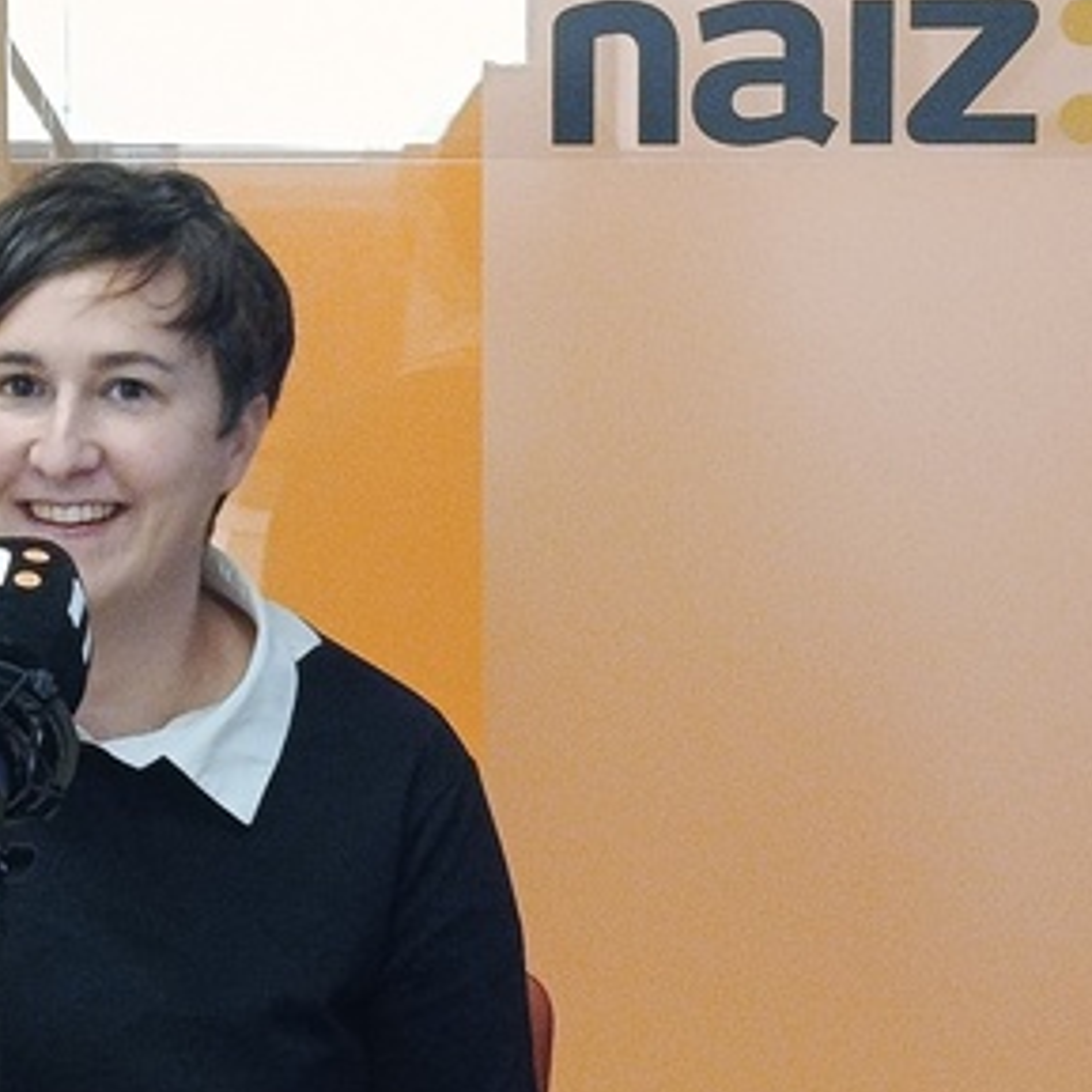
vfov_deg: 10.3
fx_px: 6032
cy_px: 576
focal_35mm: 169
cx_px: -98
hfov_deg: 10.2
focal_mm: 5.24
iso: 590
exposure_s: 1/100
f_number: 1.7
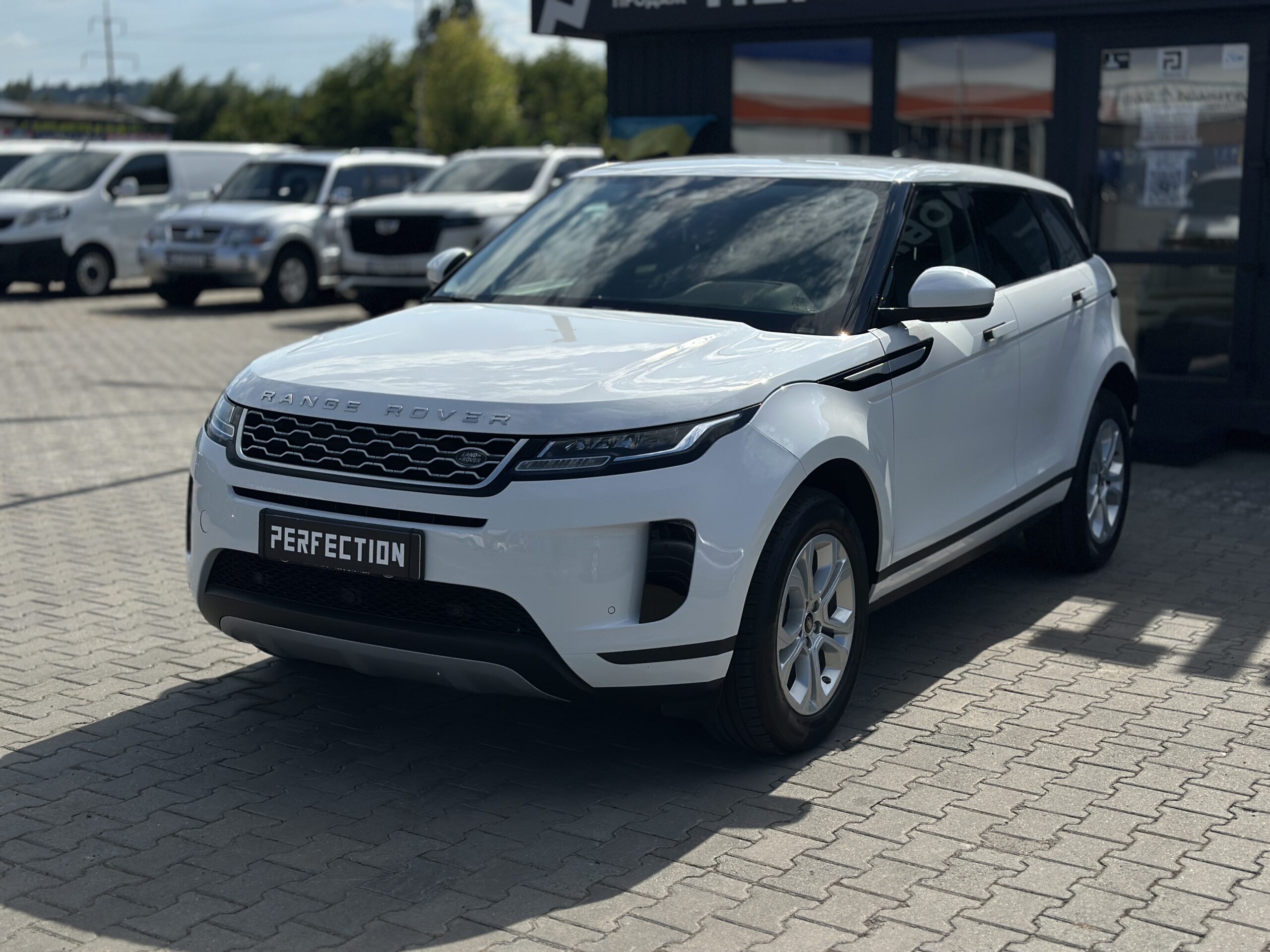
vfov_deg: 30.3
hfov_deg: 39.7
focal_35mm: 48
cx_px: 635
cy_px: 476
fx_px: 1761
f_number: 1.78
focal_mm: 6.86
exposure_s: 1/13699
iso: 100
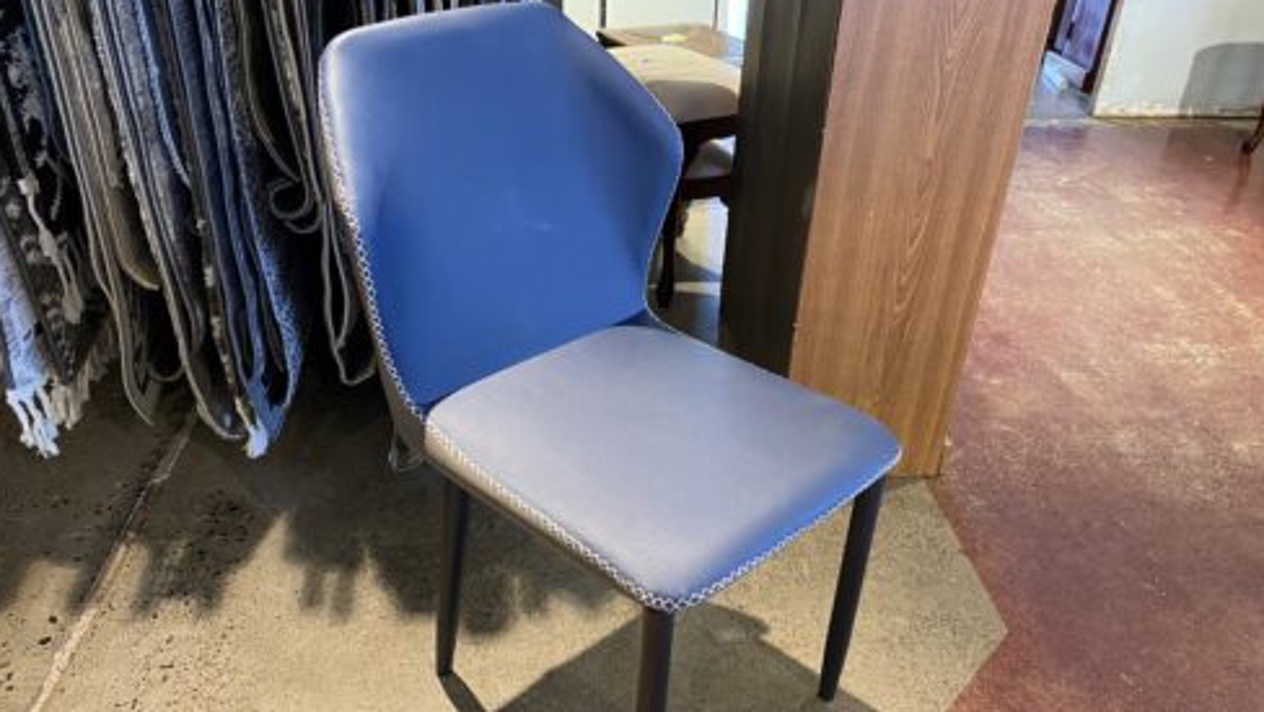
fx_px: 972
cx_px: 632
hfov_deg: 66.0
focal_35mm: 29
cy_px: 454
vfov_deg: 39.9
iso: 400
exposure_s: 1/60
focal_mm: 4.25
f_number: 1.8
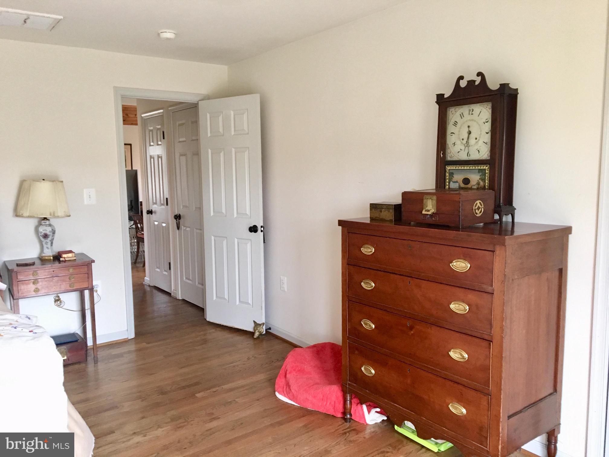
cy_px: 228
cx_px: 304
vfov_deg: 48.2
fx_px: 510
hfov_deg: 61.7
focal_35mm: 29
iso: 125
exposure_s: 1/30
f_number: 2.2
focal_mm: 4.15
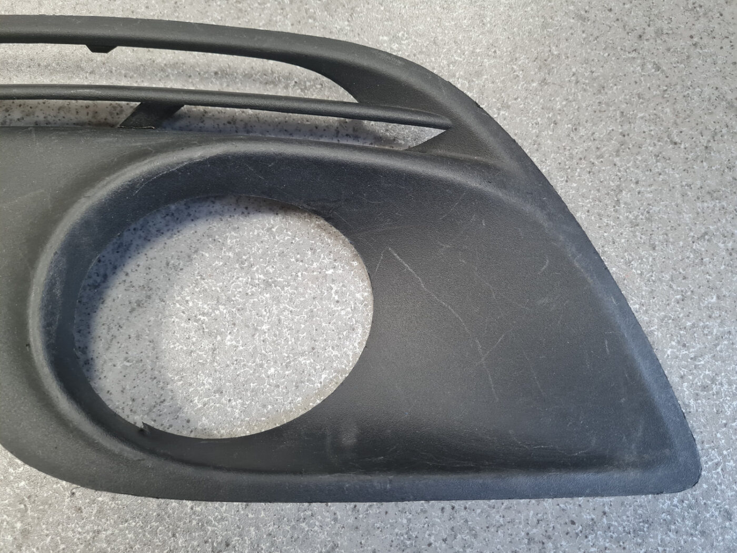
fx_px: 554
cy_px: 276
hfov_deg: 67.3
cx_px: 368
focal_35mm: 26
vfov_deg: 53.1
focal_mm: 5.4
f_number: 1.8
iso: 250
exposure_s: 1/50
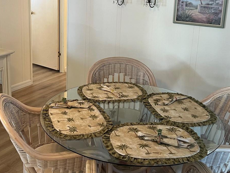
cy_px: 51
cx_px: 83
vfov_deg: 31.2
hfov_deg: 40.9
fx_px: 306
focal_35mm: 46
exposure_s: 1/60
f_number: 1.6
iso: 100
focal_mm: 5.1
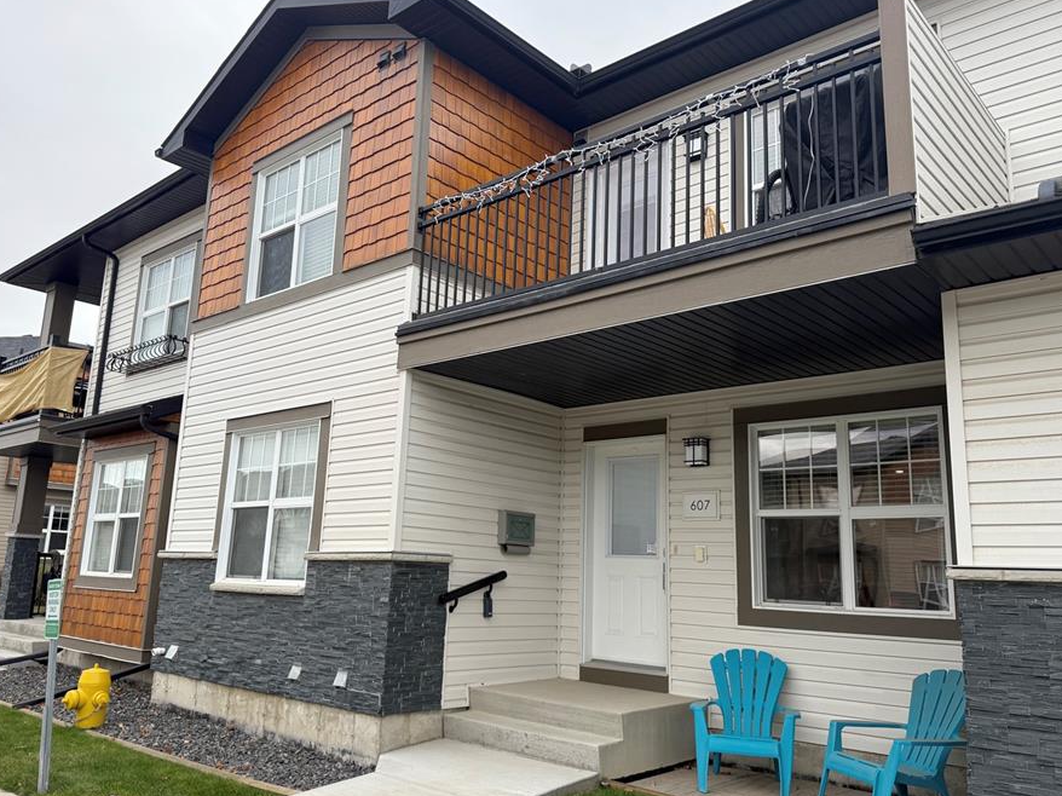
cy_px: 393
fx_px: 859
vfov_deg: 49.7
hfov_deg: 63.4
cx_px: 508
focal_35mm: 28
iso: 100
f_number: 1.78
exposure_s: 1/1689
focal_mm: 6.76
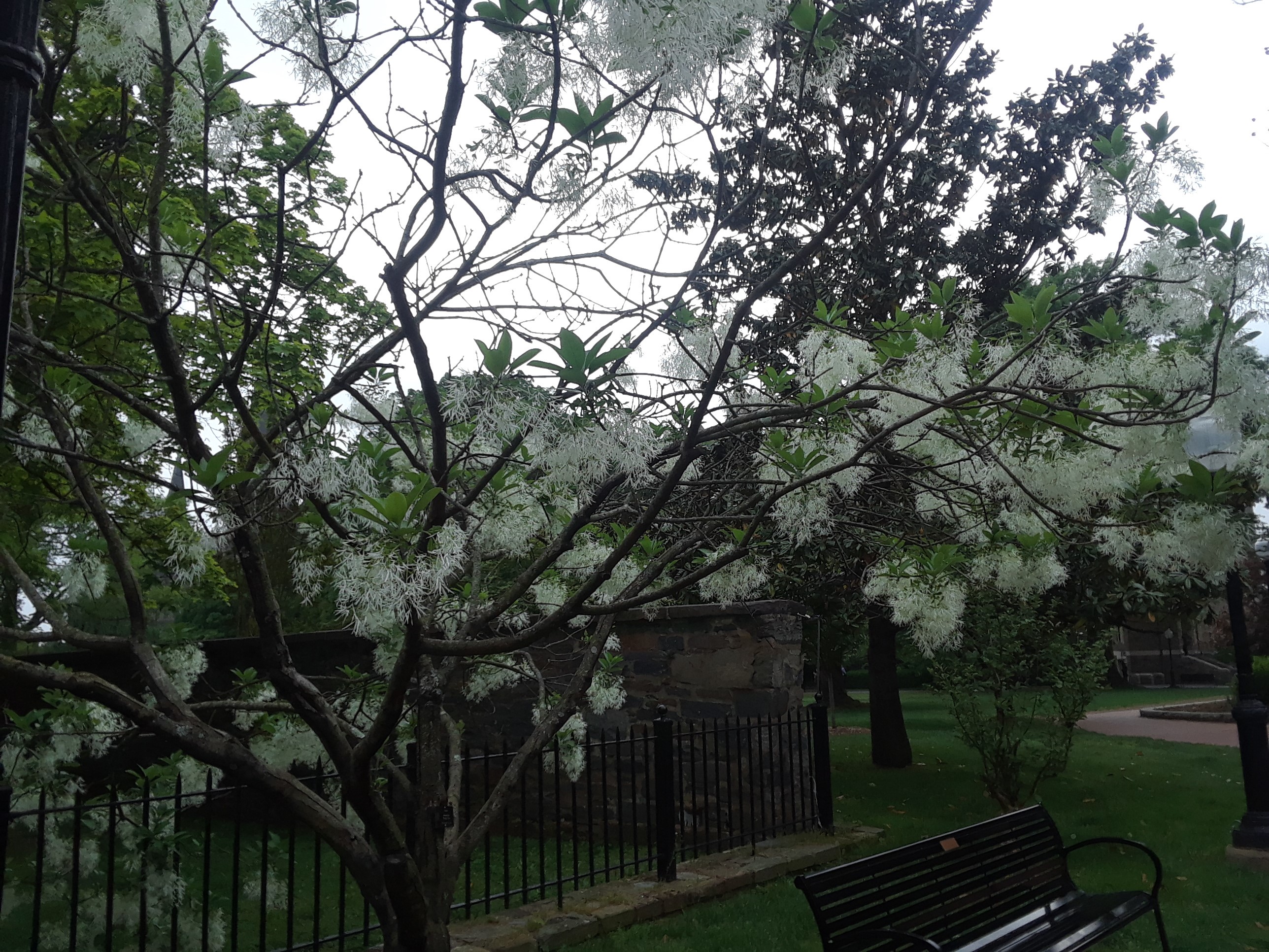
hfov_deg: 60.0
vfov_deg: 46.8
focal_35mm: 30
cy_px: 476
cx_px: 634
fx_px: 1100
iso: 40
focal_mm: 2.47
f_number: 1.9
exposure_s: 1/786
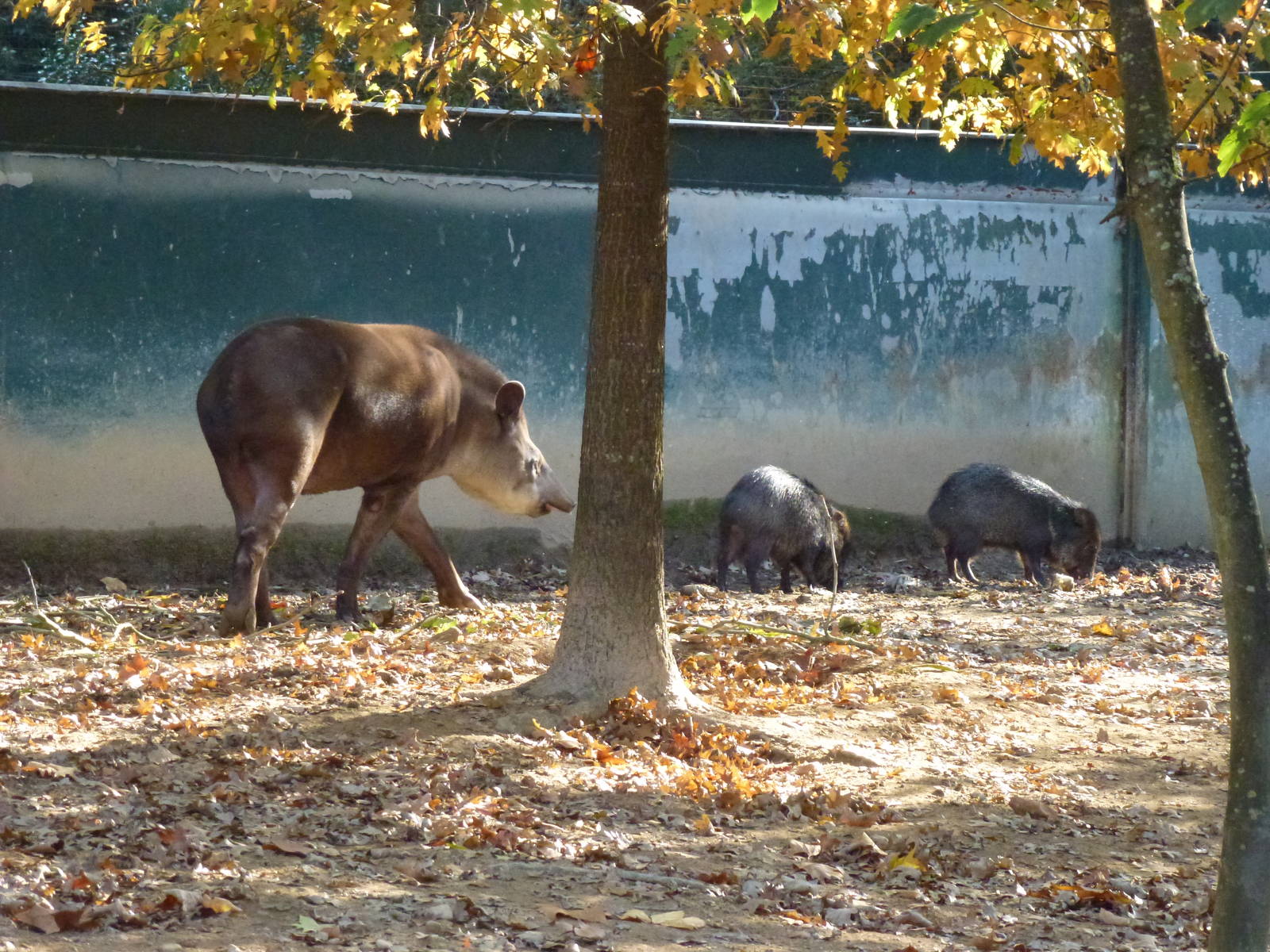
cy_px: 476
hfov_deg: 12.7
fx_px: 5687
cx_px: 635
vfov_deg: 9.6
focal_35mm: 155
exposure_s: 1/200
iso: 640
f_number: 5.3
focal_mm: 27.7
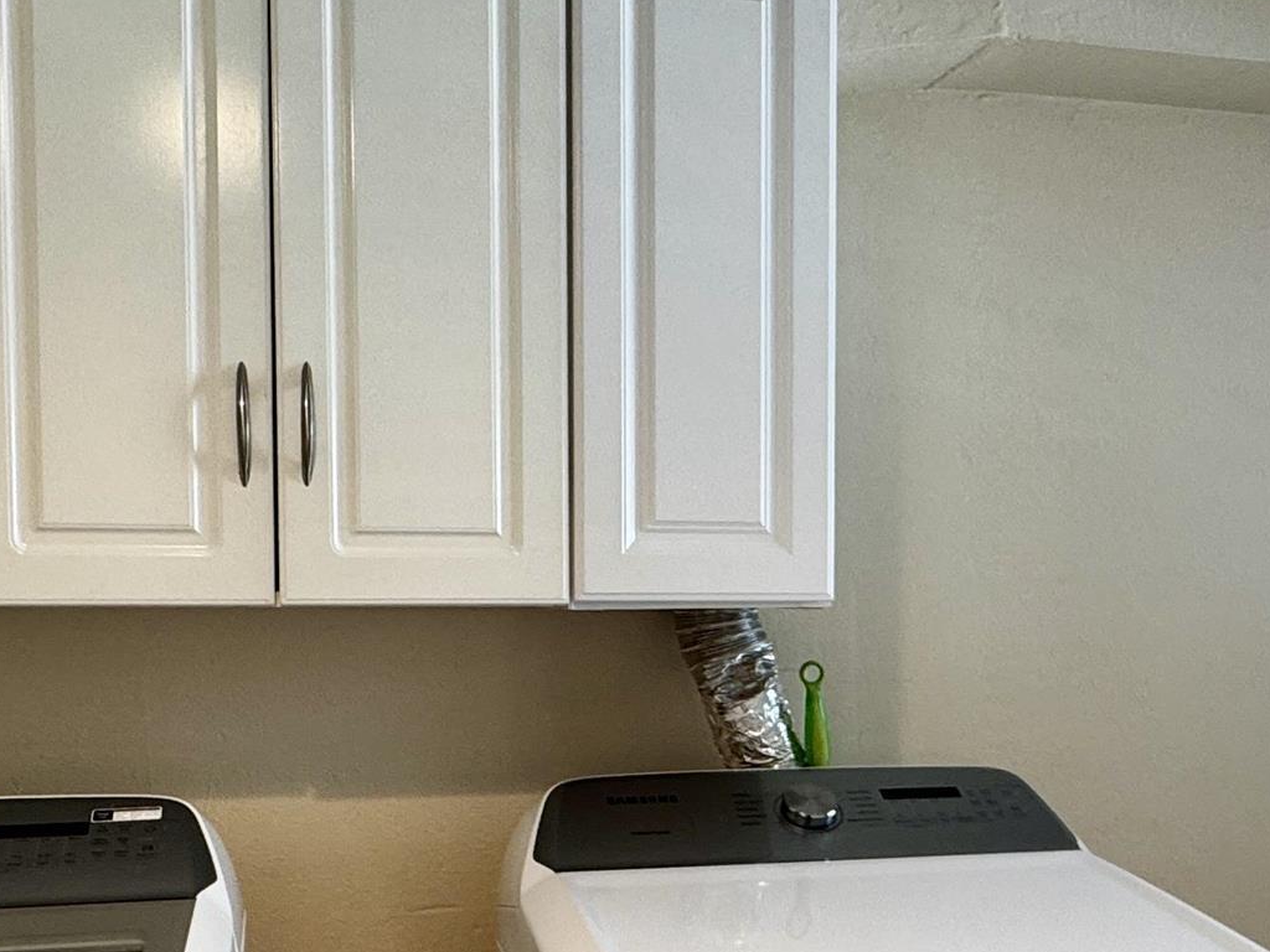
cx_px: 719
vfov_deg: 33.8
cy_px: 683
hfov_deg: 44.7
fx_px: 1541
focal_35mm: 42
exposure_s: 1/60
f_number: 2.2
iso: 200
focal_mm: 2.22
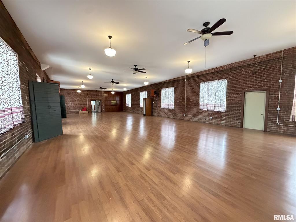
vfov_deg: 85.7
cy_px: 111
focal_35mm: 14
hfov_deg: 102.1
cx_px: 148
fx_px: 120
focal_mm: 2.22
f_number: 2.2
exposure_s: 1/60
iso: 1250
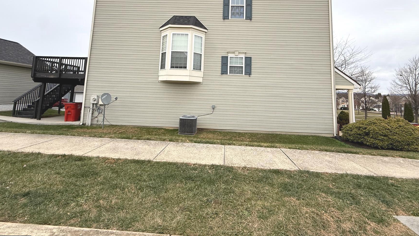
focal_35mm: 18
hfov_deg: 92.6
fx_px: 200
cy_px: 70
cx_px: 218
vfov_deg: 58.9
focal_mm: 2.22
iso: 50
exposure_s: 1/254
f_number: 2.2
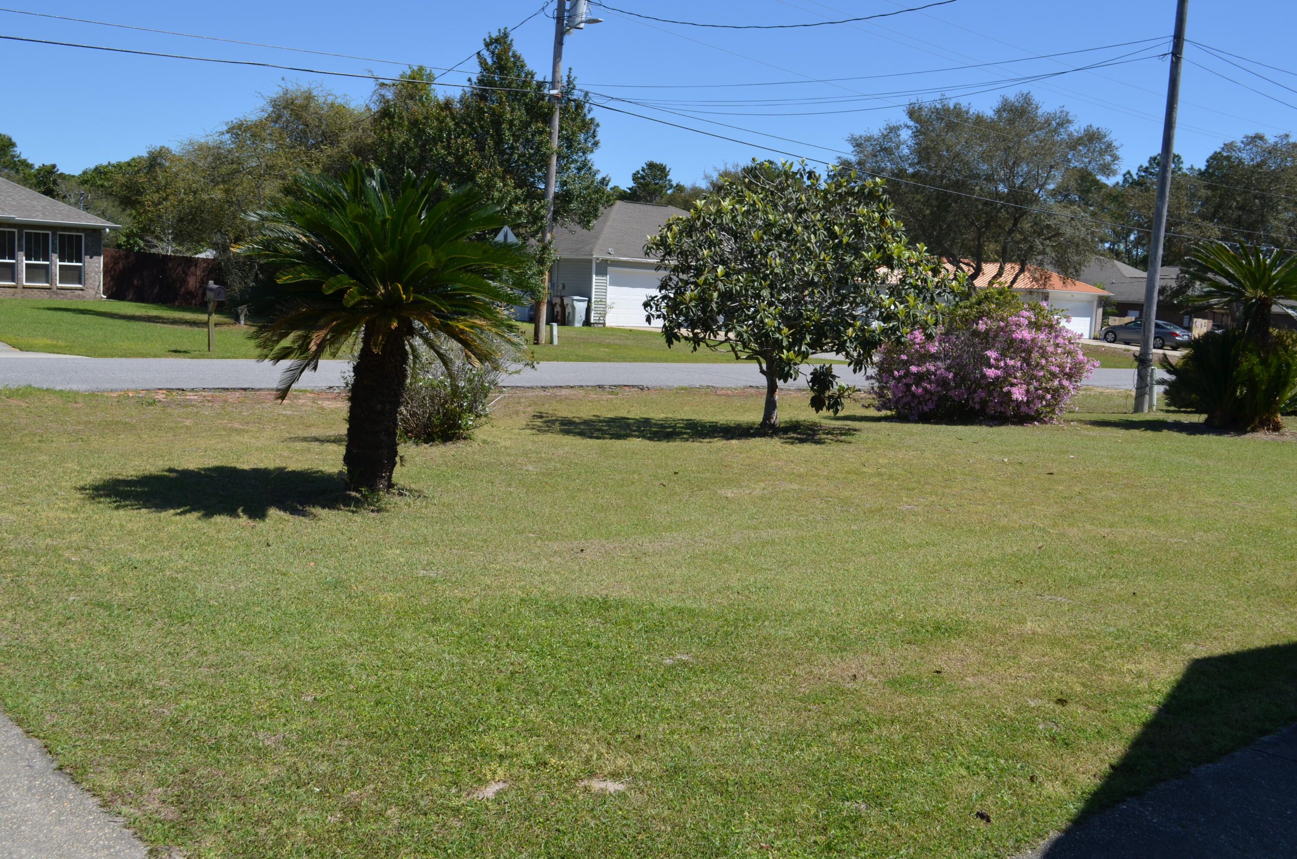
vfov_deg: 36.7
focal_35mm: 36
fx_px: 1294
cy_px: 430
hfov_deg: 53.2
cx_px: 648
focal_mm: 24
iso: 100
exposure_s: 1/250
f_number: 8
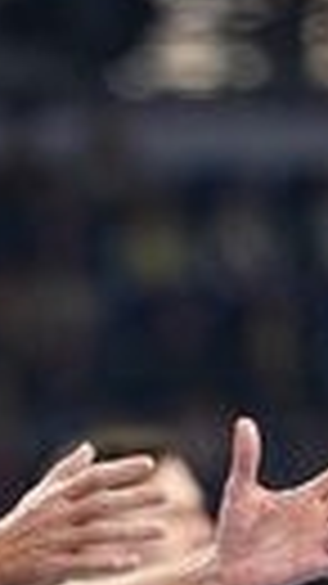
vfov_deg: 3.3
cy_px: 927
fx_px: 10110
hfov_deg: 1.9
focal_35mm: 653
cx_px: -108
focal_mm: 135
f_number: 1.8
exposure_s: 1/1600
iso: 1000
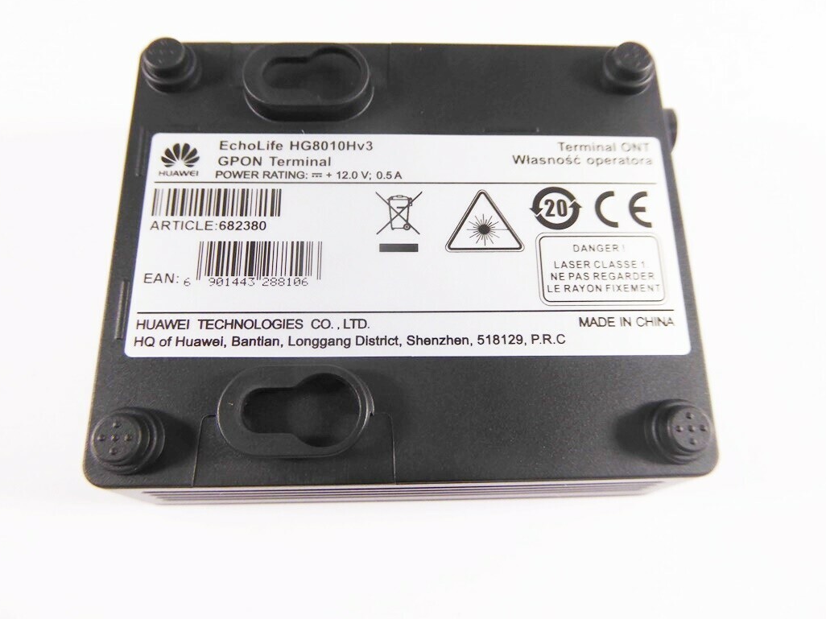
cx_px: 417
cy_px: 310
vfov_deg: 53.0
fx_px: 620
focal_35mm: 26
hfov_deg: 67.3
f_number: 3.3
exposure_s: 1/60
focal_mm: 4.3
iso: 160
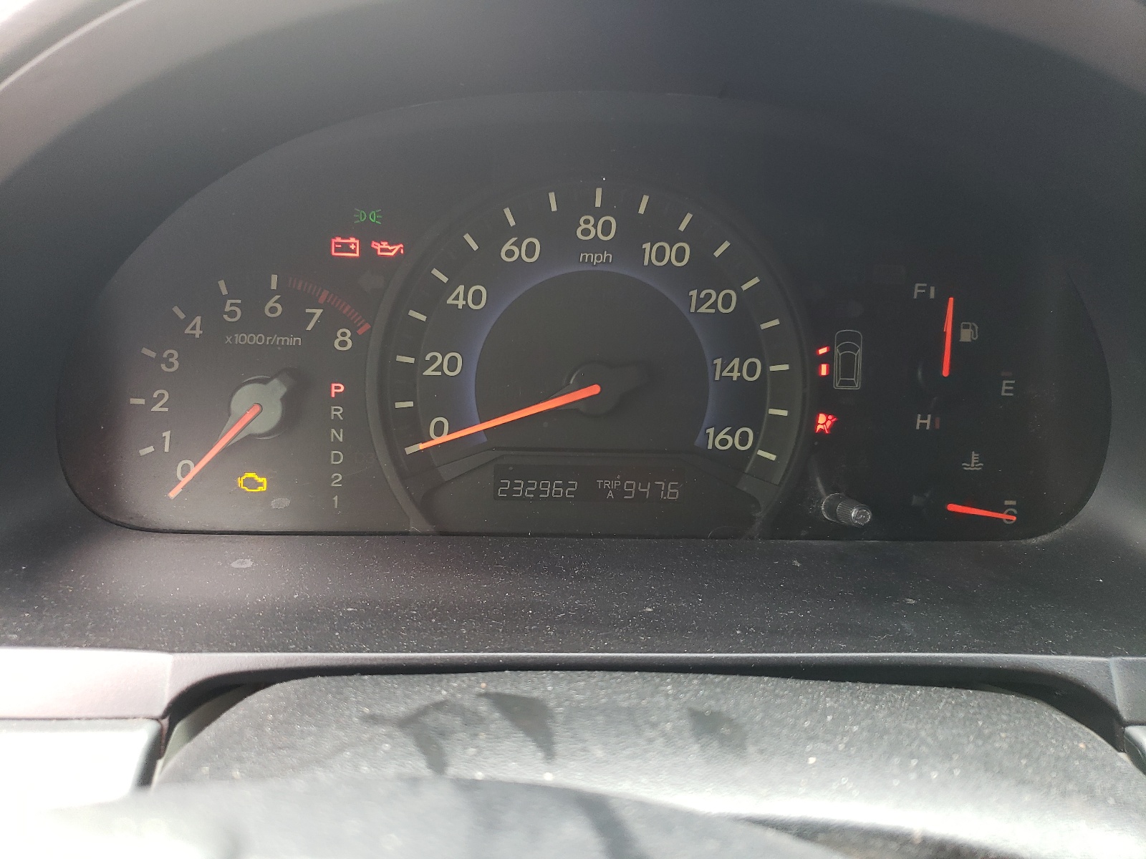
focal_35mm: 26
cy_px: 430
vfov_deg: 53.1
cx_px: 573
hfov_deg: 67.3
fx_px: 861
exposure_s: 1/50
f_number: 1.5
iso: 83
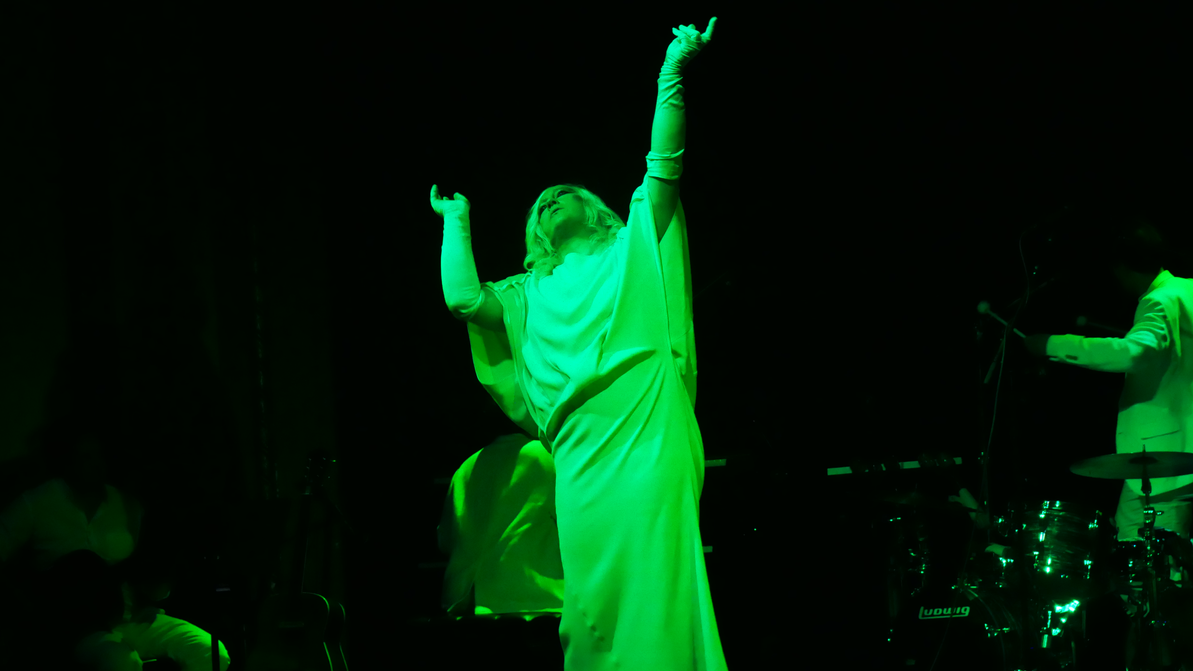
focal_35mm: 131
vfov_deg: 9.3
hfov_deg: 16.4
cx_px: 596
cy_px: 286
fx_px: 4144
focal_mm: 60
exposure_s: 1/30
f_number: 8
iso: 3200
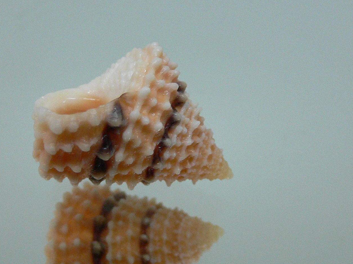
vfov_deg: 26.1
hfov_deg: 34.2
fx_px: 571
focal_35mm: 56
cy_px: 156
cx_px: 136
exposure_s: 1/60
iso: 200
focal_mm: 4.6
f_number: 2.8
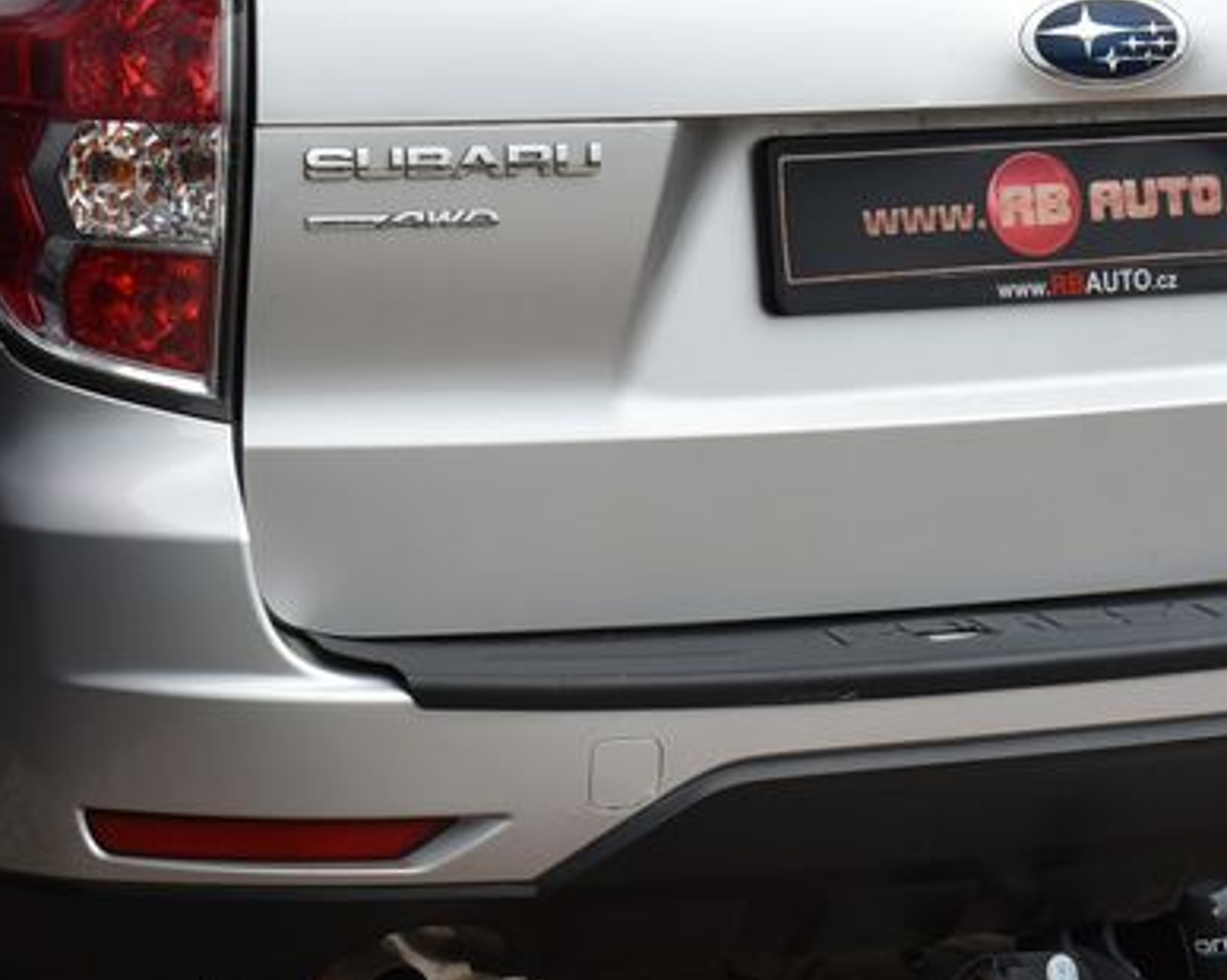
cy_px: 262
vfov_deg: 11.9
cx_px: 398
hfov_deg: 14.9
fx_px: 4682
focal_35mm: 129
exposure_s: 1/250
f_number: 8
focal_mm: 52
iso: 500
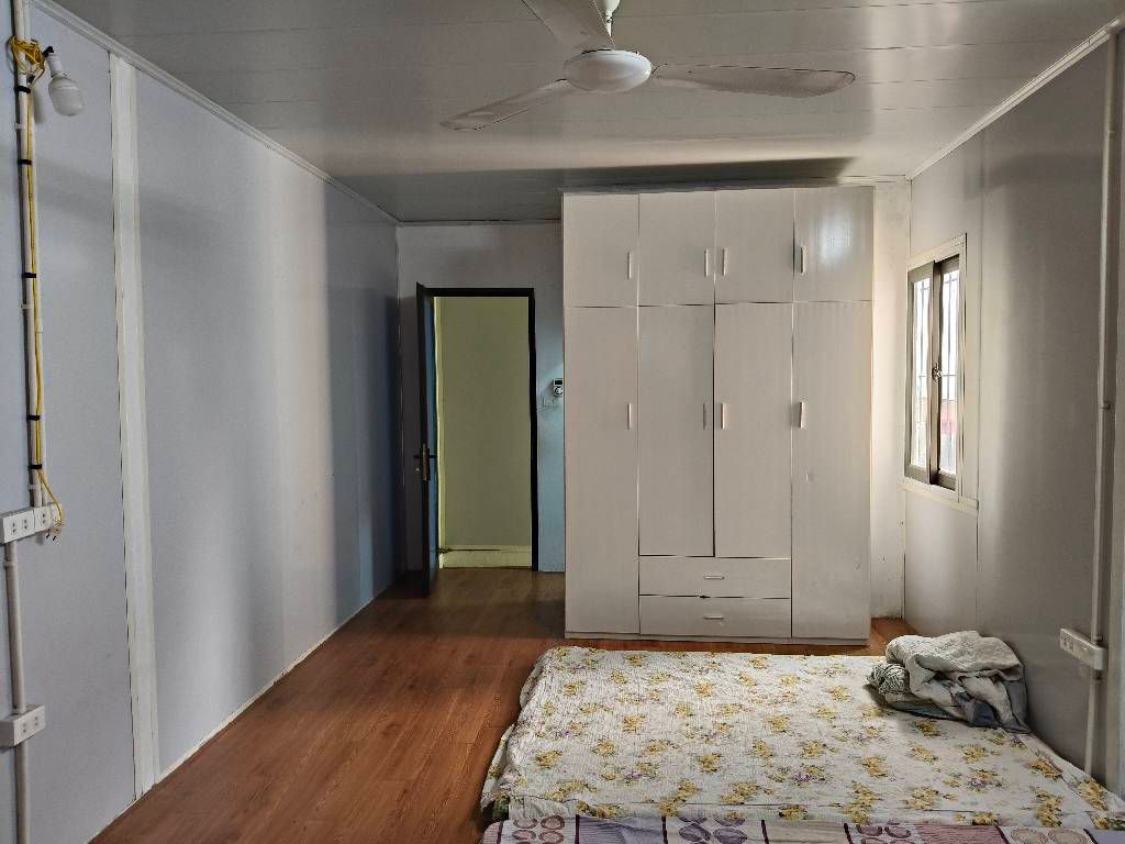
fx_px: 845
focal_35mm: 26
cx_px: 562
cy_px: 422
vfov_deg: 53.1
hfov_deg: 67.3
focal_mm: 4.84
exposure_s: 1/50
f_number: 1.8
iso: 125
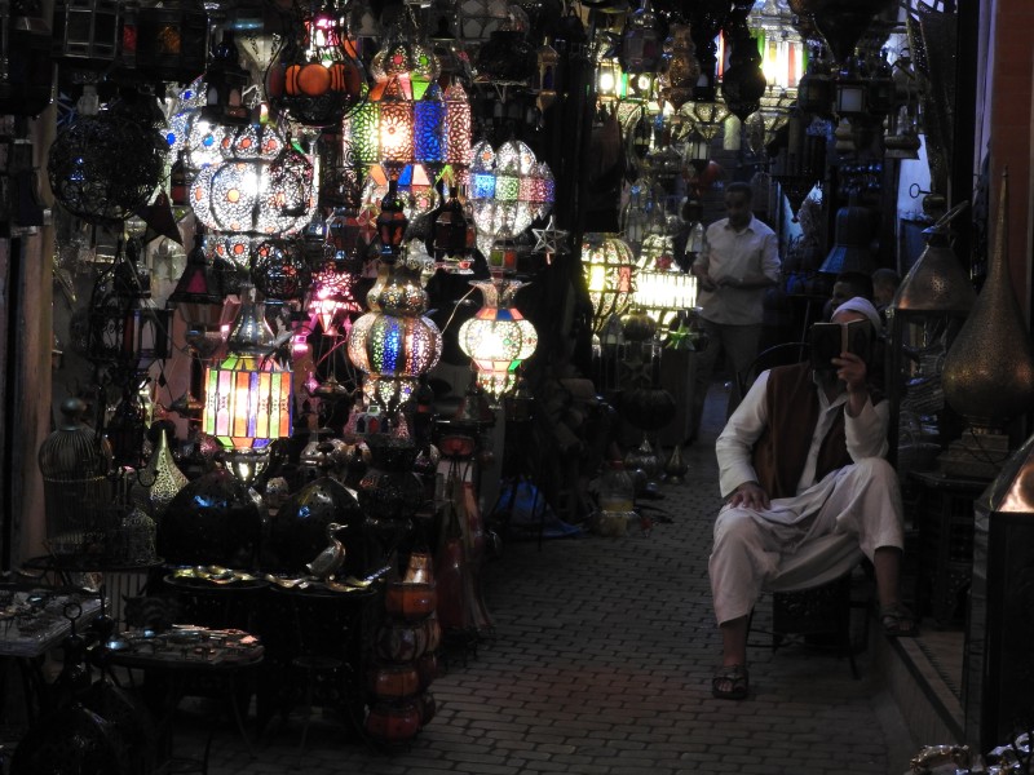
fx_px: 2838
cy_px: 388
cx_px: 517
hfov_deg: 20.7
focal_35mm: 95
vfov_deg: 15.6
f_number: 4.8
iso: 400
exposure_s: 1/15
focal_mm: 17
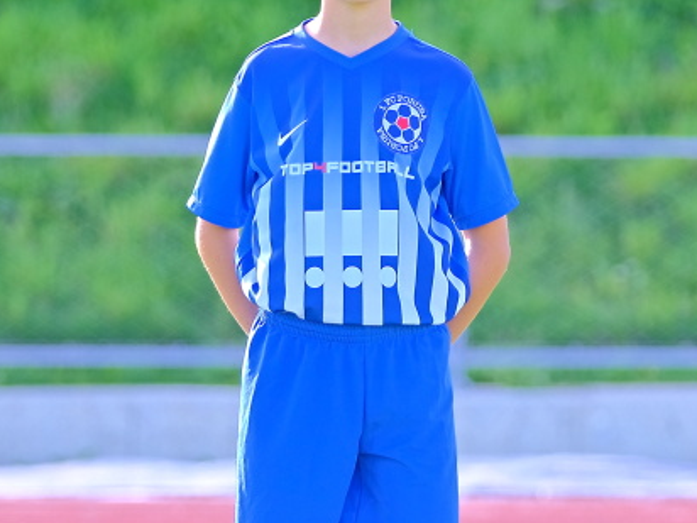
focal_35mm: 317
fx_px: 6383
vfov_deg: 4.7
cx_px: 329
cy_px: 375
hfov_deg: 6.3
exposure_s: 1/420
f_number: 2.8
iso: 320
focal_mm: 129.2
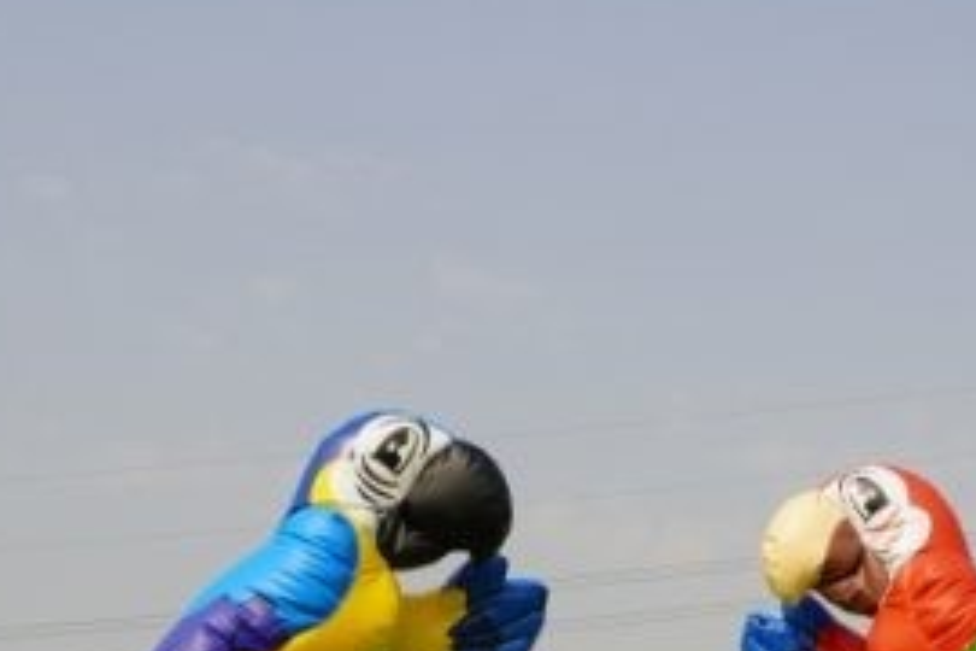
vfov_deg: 14.0
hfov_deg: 22.1
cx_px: 759
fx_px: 2467
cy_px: 1011
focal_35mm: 91
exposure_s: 1/160
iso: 100
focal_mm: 16
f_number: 10
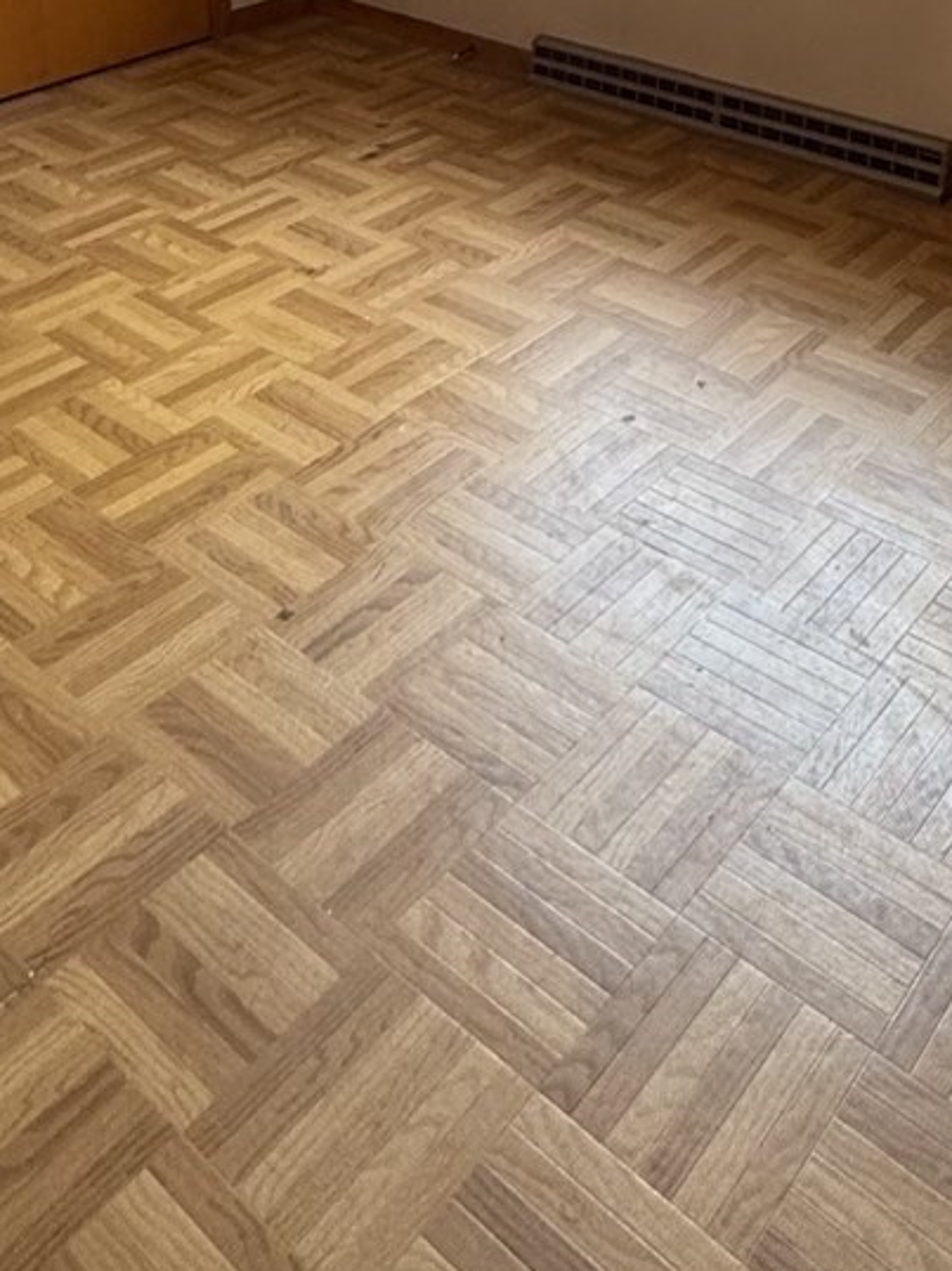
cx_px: 598
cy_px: -99
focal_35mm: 40
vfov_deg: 39.2
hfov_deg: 35.7
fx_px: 1468
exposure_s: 1/93
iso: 320
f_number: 2.2
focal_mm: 2.22
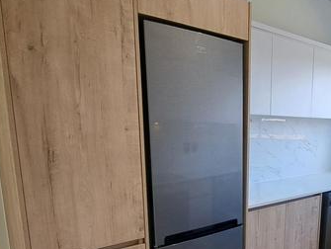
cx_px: 238
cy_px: 195
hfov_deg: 56.1
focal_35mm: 31
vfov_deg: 43.6
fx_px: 297
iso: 50
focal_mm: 1.74
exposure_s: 1/50
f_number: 2.2
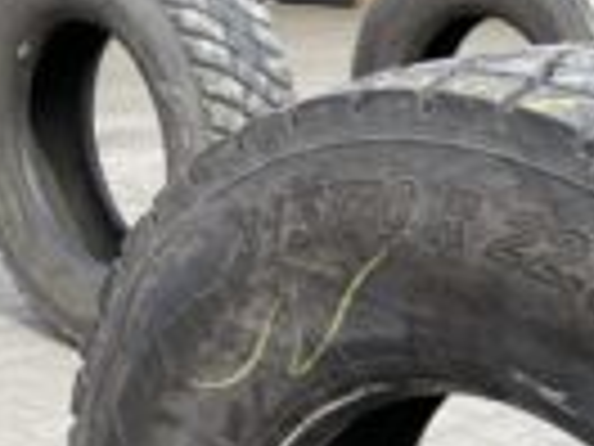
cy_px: 696
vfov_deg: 15.8
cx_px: 590
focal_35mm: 85
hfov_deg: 22.2
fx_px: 1459
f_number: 1.8
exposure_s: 1/610
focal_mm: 4.25
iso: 32
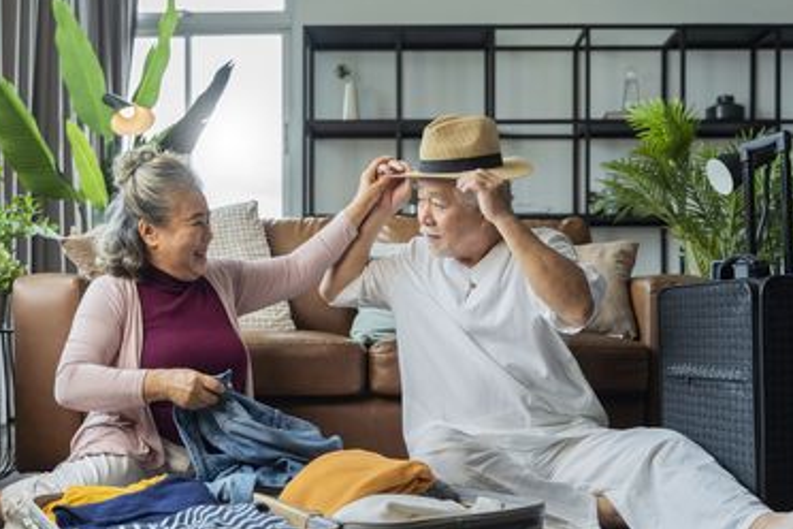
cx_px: 394
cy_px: 272
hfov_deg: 45.4
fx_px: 947
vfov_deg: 31.2
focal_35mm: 43
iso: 500
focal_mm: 40
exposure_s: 1/500
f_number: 3.2
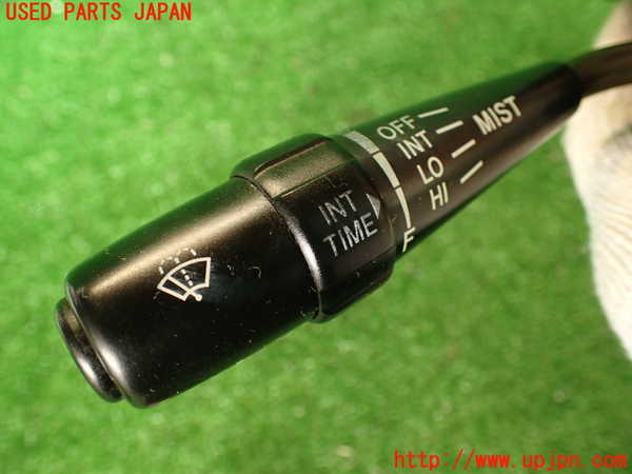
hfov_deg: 60.0
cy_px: 237
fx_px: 548
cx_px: 316
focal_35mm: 30
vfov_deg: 46.8
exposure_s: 1/30
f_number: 2.3
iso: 250
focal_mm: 5.4
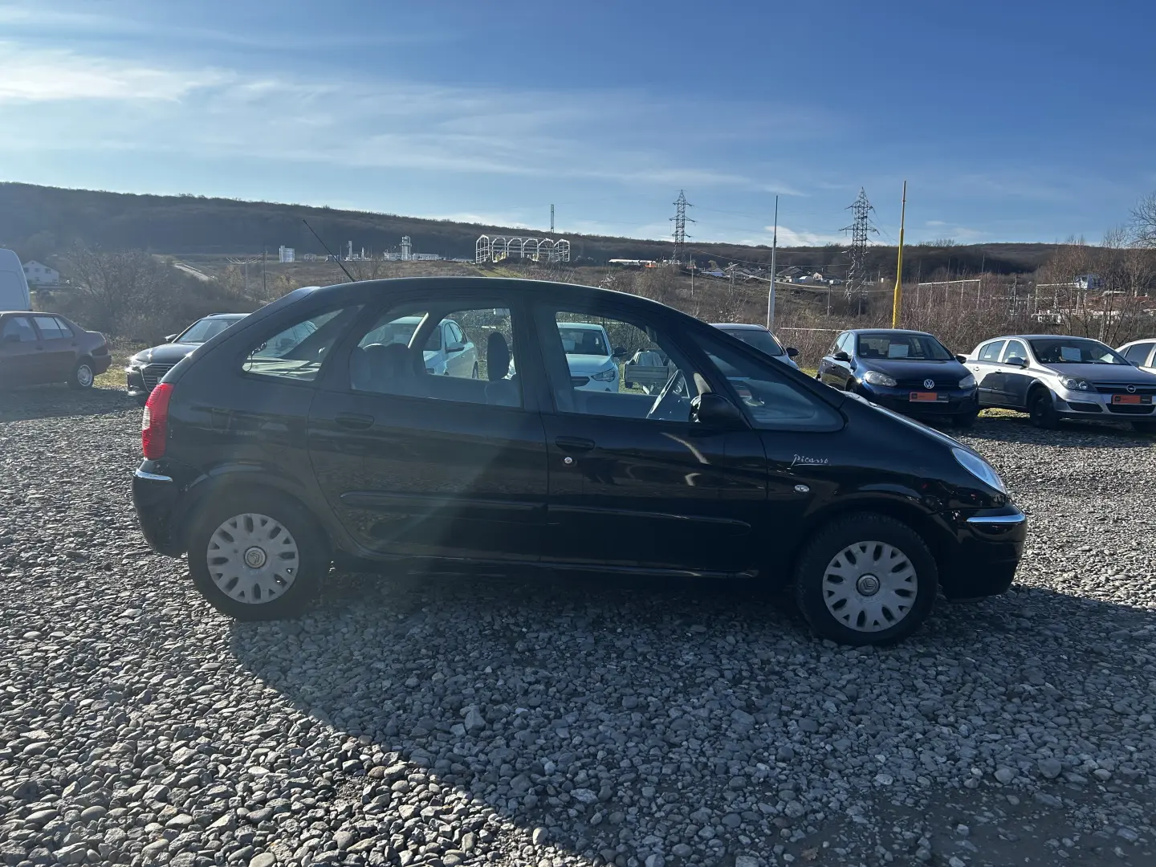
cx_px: 578
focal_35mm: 26
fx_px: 868
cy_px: 434
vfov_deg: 53.1
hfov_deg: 67.3
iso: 50
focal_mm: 5.7
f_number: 1.5
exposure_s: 1/2915
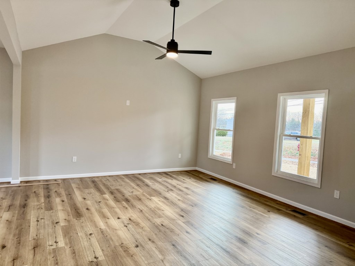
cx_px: 178
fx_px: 246
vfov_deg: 56.8
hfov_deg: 71.6
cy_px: 133
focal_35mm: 24
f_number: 1.78
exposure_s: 1/189
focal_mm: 6.76
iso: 200
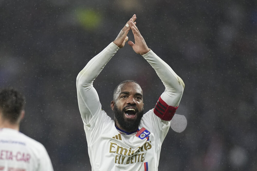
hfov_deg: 5.2
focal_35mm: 400
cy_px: 86
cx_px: 128
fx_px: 2854
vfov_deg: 3.4
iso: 2500
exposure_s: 1/1600
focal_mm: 400
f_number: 2.8
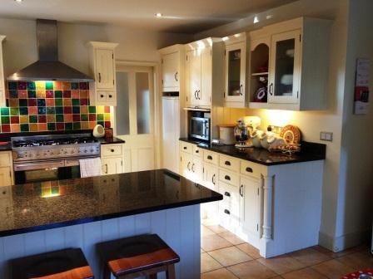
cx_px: 186
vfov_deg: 40.7
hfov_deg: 52.6
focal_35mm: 35
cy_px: 140
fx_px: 377
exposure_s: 1/20
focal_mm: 4.28
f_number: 2.4
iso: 64
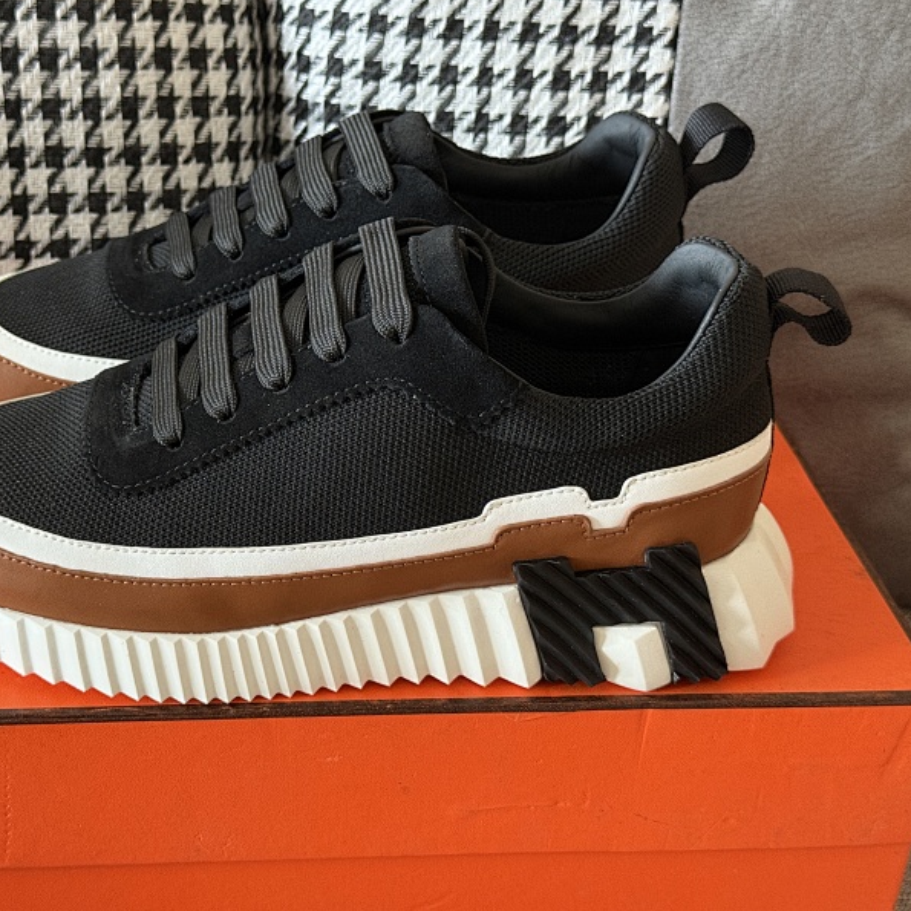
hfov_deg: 29.8
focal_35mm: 57
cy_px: 455
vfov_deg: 30.0
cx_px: 306
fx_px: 1697
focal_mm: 6.76
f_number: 1.78
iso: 250
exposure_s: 1/60
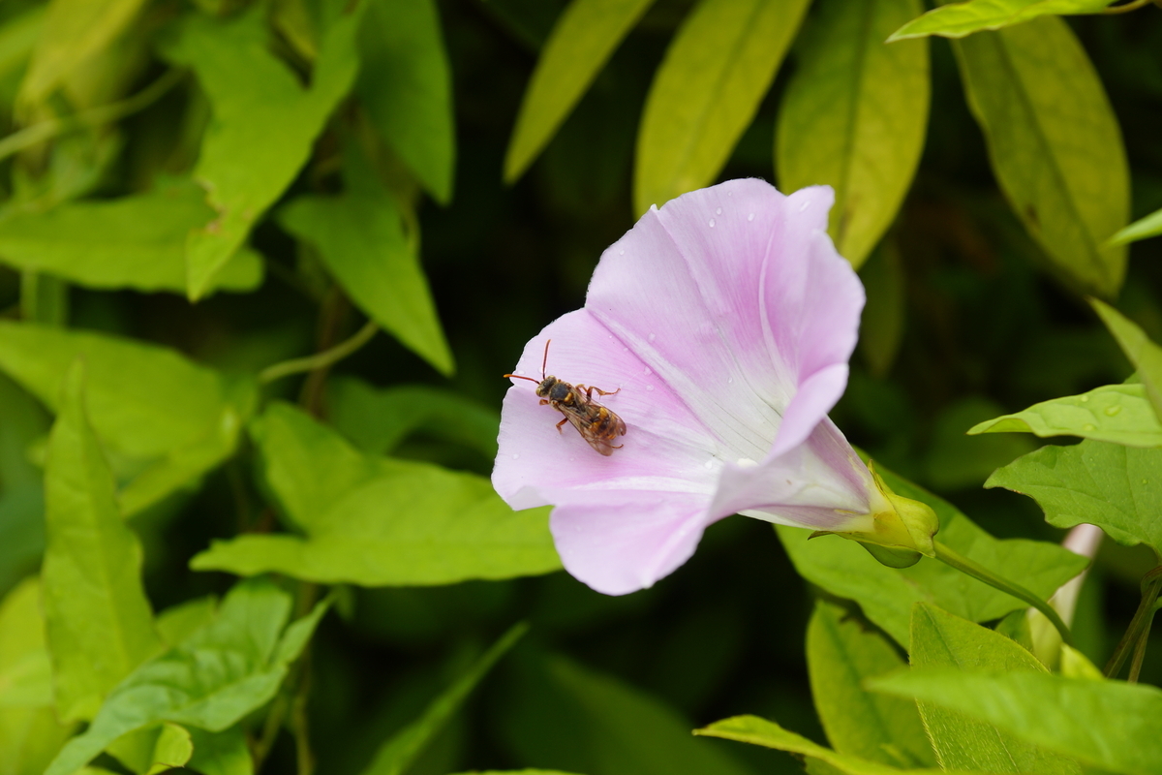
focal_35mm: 120
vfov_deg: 11.4
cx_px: 581
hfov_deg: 17.1
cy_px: 388
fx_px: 3873
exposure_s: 1/125
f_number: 7.1
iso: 125
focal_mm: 80
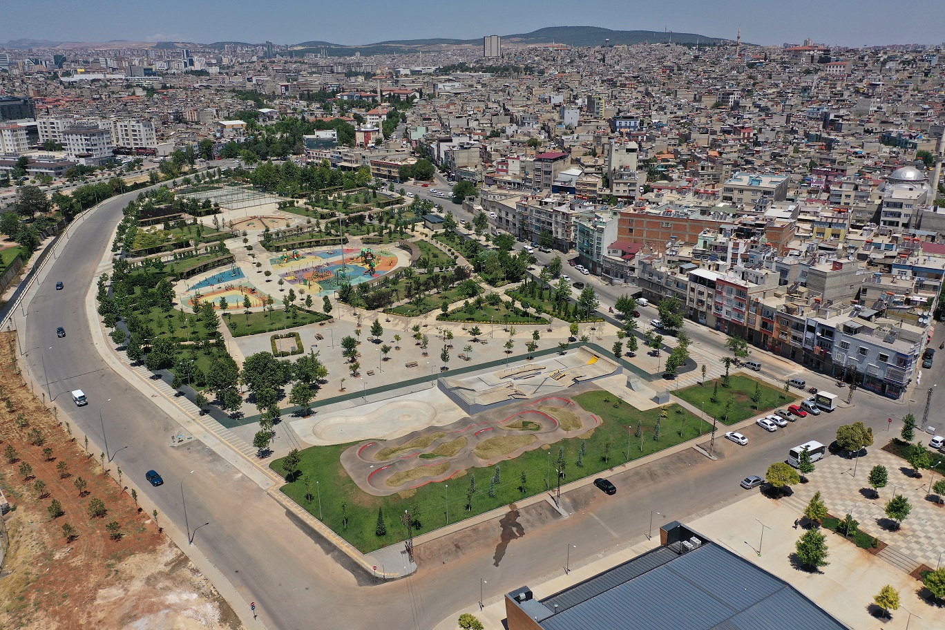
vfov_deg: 46.4
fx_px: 735
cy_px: 315
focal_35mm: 28
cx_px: 472
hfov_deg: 65.5
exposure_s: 1/40
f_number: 3.2
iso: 100
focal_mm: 10.26
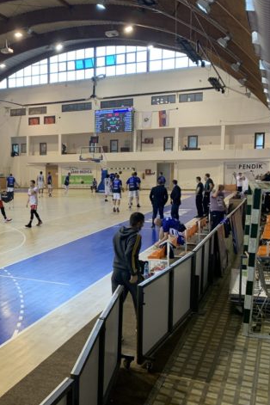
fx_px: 450
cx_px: 10
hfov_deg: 31.3
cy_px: 216
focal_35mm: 40
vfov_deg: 48.4
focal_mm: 4.25
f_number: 1.8
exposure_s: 1/100
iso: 100
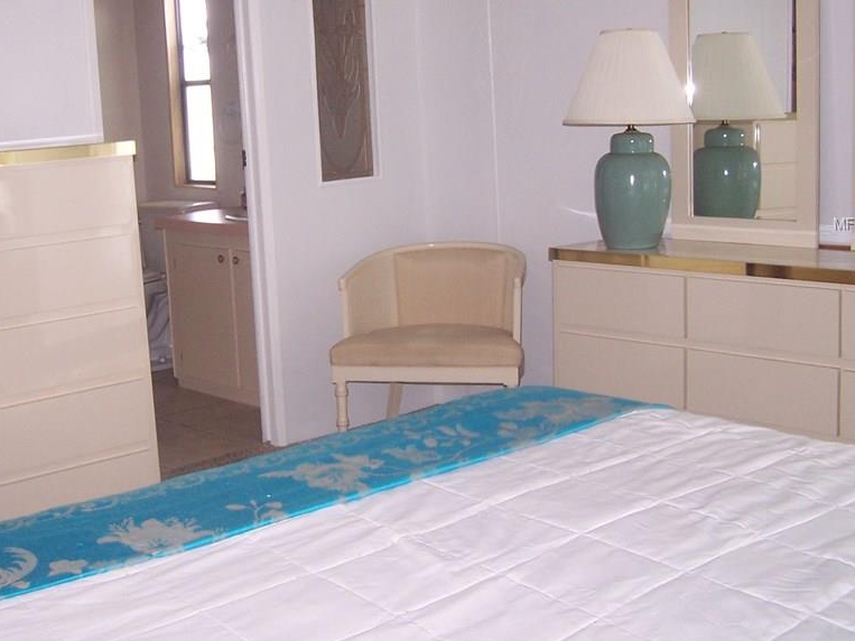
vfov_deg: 28.4
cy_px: 224
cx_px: 327
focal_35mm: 51
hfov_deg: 37.3
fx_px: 1259
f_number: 2.8
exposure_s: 1/60
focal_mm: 6.3
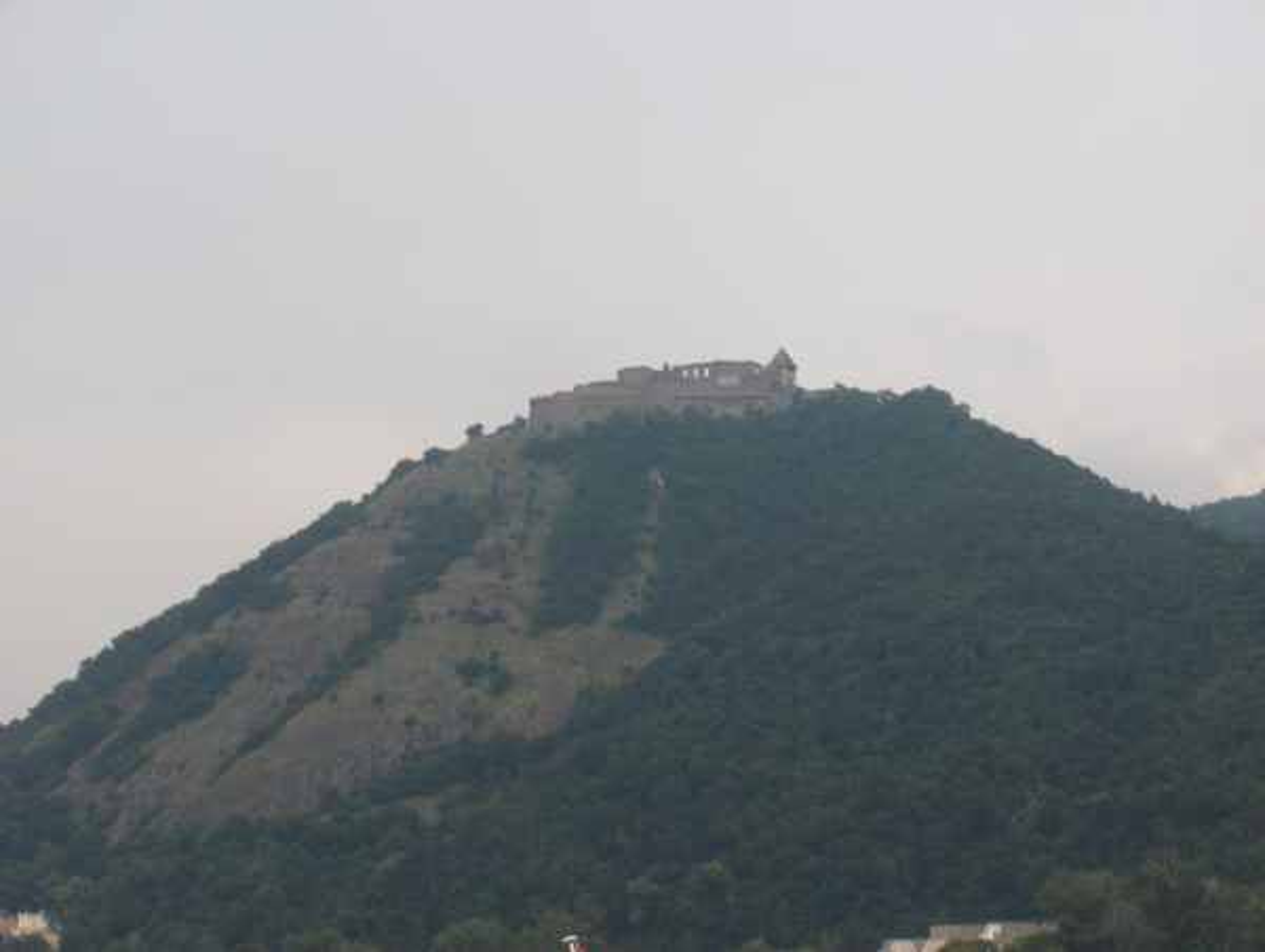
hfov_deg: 16.8
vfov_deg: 12.7
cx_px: 632
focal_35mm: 117
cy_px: 476
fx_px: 4282
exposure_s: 1/182
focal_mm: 24
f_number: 4.9
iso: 100
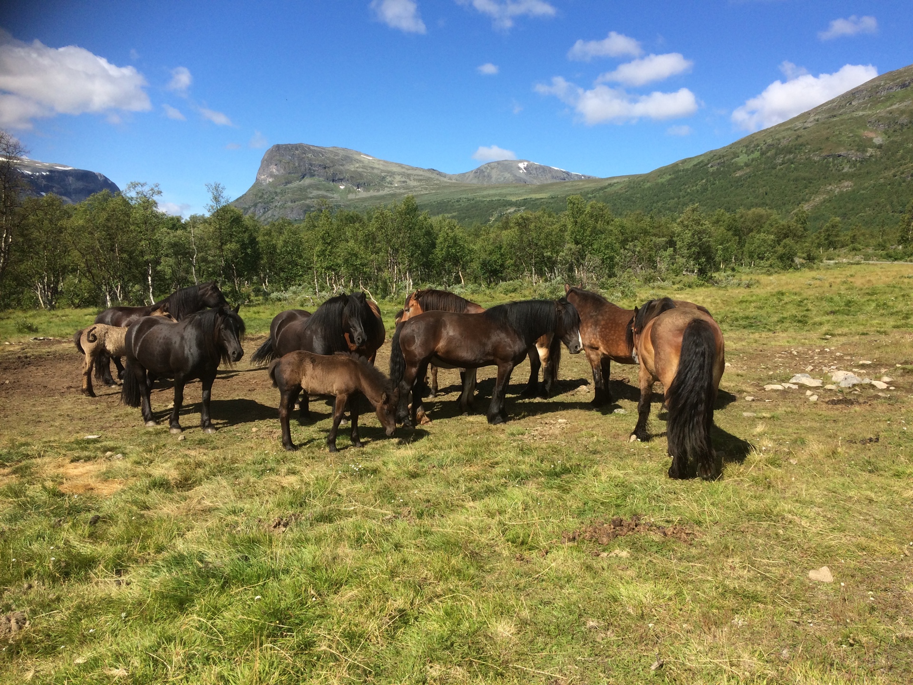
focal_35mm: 29
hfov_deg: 61.7
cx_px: 456
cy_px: 342
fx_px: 765
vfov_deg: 48.2
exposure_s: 1/1709
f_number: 2.2
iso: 32
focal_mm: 4.15
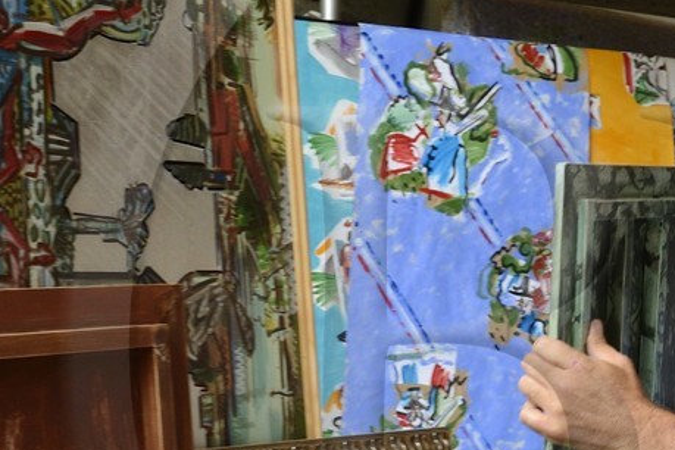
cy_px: 348
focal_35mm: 94
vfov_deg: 14.5
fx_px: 1762
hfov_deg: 21.0
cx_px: 671
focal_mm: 27
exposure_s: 1/100
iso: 800
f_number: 5
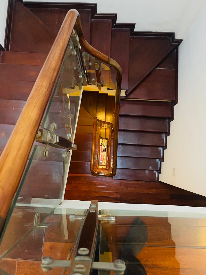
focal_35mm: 26
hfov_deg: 53.1
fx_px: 206
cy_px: 138
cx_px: 103
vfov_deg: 67.3
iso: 640
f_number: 1.6
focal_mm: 5.1
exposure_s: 1/25
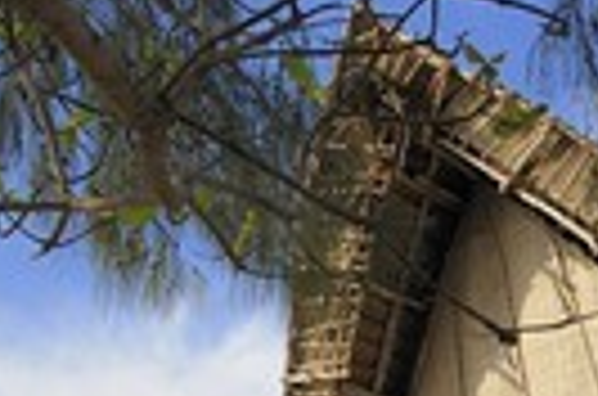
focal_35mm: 76
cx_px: 486
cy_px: 594
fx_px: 1259
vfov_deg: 16.3
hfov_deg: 26.2
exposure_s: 1/160
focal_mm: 24
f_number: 11
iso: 400
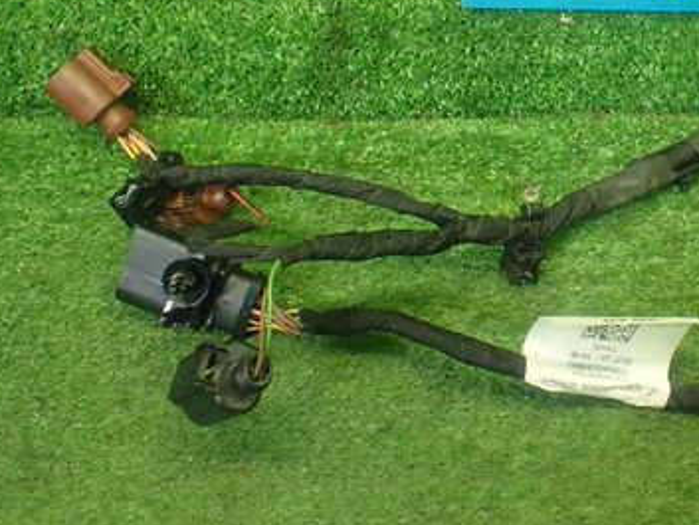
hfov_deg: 36.0
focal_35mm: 51
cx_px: 580
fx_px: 1030
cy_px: 162
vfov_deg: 28.3
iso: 640
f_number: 2.3
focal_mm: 5.4
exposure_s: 1/125
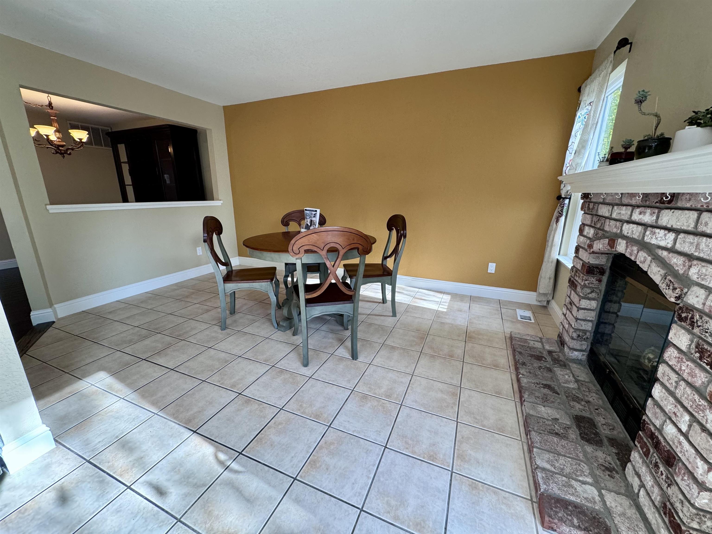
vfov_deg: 85.7
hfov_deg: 102.1
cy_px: 267
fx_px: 288
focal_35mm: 14
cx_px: 356
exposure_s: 1/120
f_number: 2.2
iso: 160
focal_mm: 2.22
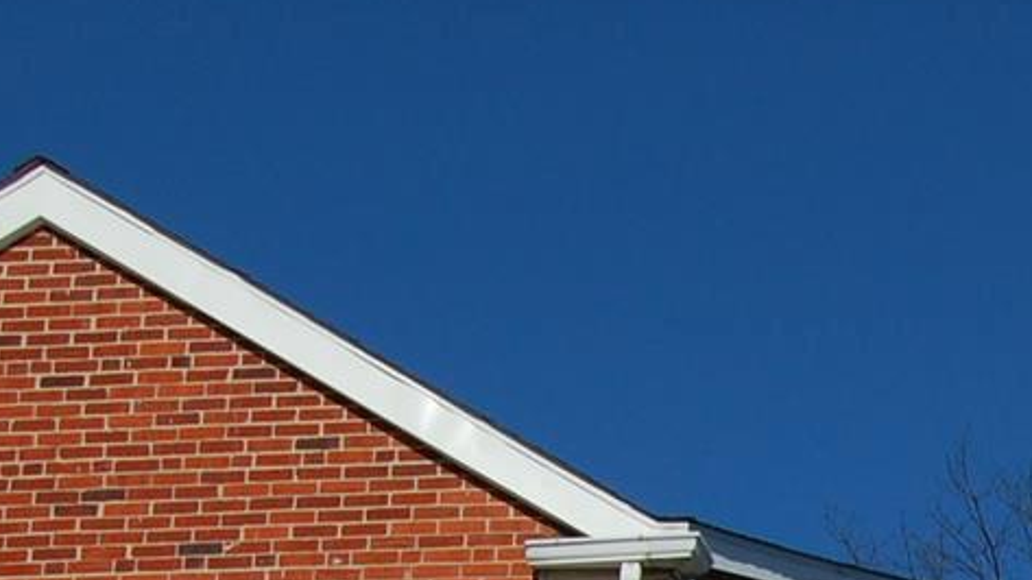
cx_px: 1571
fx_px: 3721
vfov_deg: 8.1
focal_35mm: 136
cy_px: 1453
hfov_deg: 14.6
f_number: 11
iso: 200
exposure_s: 1/500
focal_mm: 20
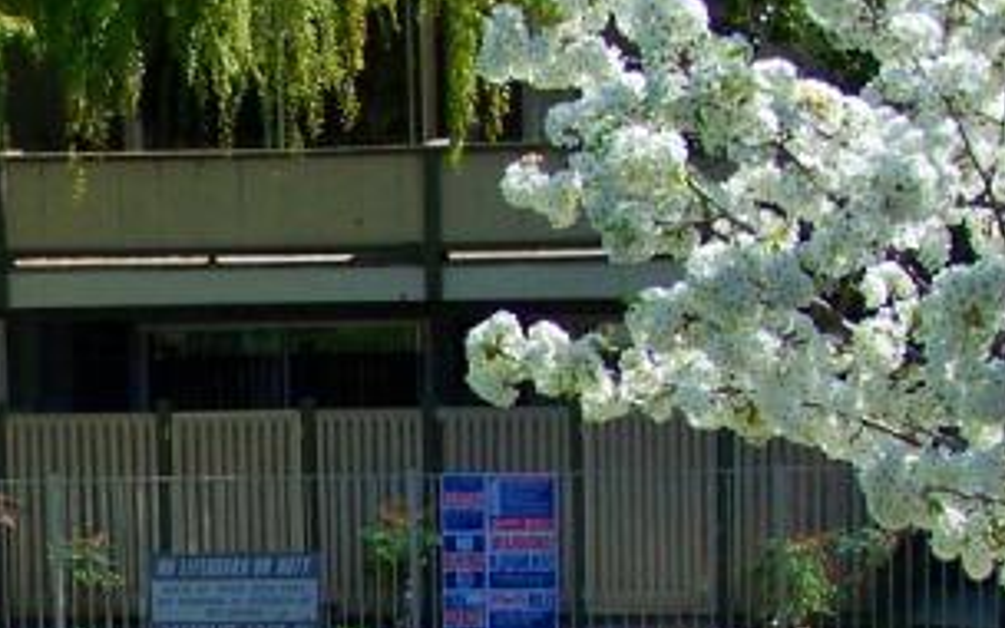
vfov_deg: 7.4
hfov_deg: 11.8
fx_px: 4793
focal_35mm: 175
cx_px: -139
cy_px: 757
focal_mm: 8.1
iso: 64
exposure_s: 1/400
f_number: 4
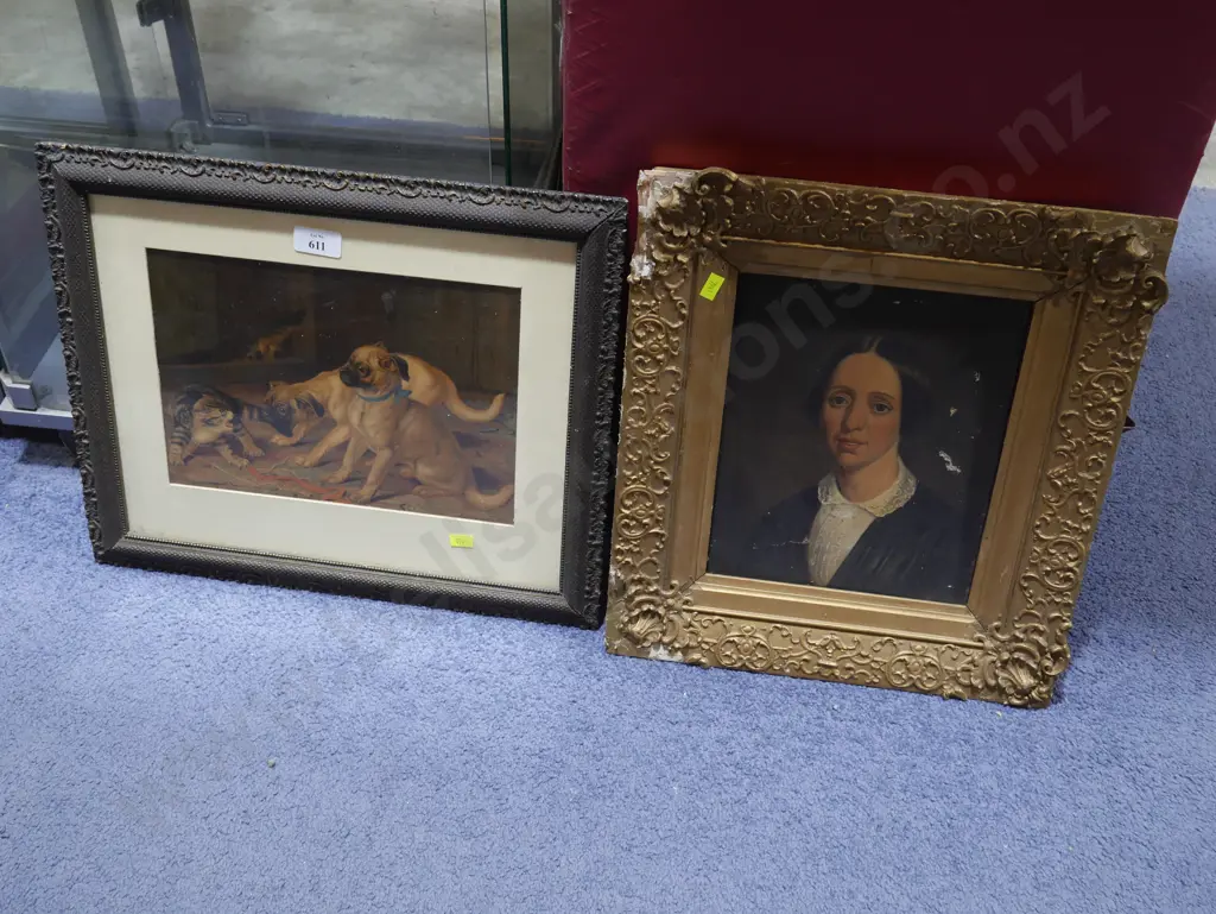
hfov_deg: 46.8
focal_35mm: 40
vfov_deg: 36.0
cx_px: 608
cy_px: 457
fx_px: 1406
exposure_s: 1/60
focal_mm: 20
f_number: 4.4
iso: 500
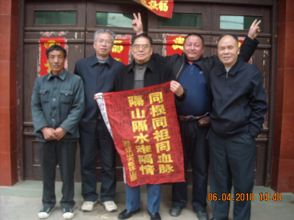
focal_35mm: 35
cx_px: 147
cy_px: 110
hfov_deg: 52.6
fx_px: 297
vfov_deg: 40.7
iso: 183
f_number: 2.8
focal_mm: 5.7
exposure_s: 1/60
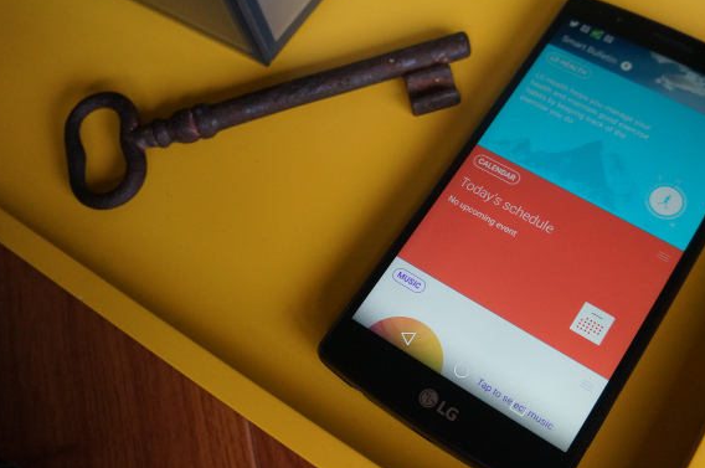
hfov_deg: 50.6
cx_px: 401
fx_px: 743
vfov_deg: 34.9
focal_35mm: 38
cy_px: 221
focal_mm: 20
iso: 1600
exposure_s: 1/160
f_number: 4
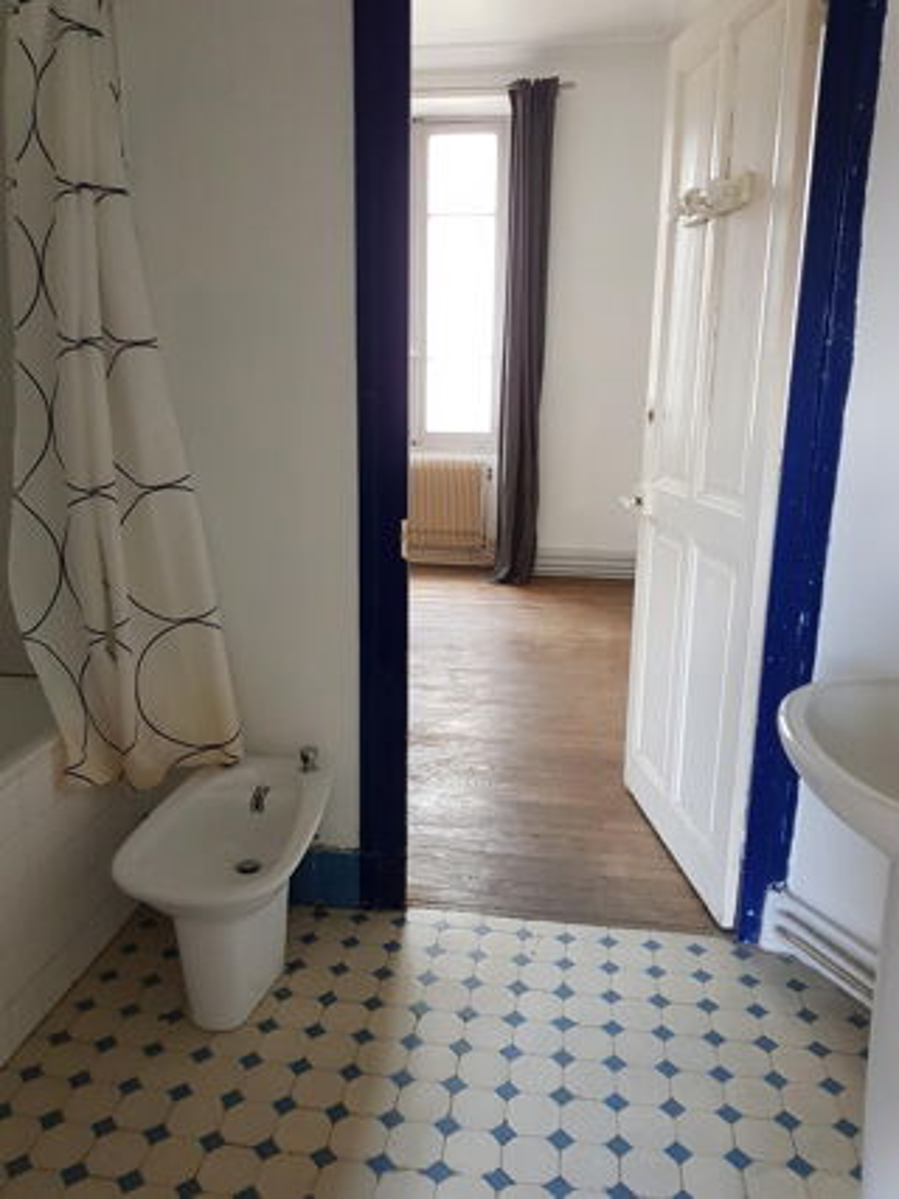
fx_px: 901
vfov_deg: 67.3
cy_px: 600
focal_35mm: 26
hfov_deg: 53.0
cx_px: 450
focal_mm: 4.2
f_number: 1.7
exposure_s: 1/50
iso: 200
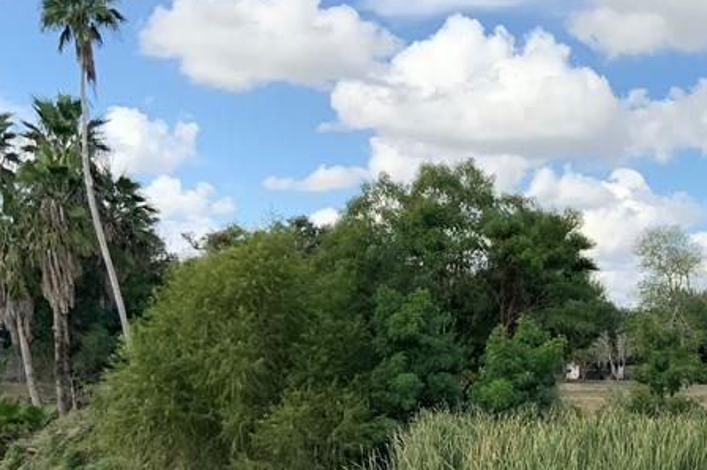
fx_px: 1354
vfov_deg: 19.4
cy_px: 397
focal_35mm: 69
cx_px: 638
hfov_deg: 28.1
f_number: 1.8
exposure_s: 1/1984
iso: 16
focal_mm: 3
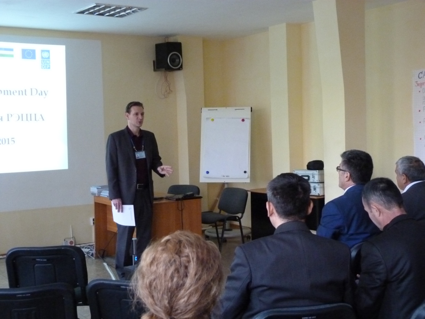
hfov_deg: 38.9
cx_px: 212
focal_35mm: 49
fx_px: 602
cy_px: 160
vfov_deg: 29.7
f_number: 3.2
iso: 800
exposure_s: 1/30
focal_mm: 8.7
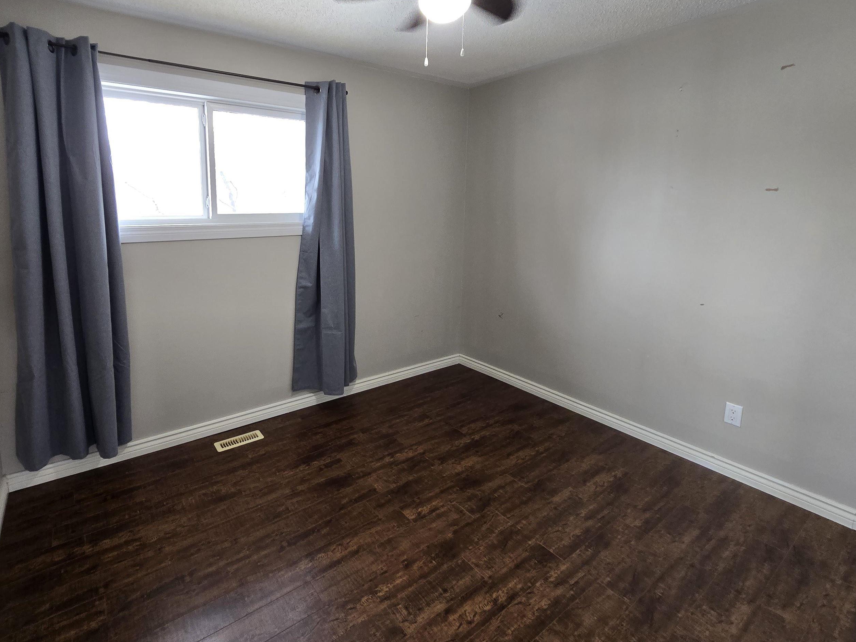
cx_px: 361
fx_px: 396
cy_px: 261
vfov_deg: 77.3
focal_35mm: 16
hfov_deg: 93.7
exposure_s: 1/60
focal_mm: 2.2
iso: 160
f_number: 2.2
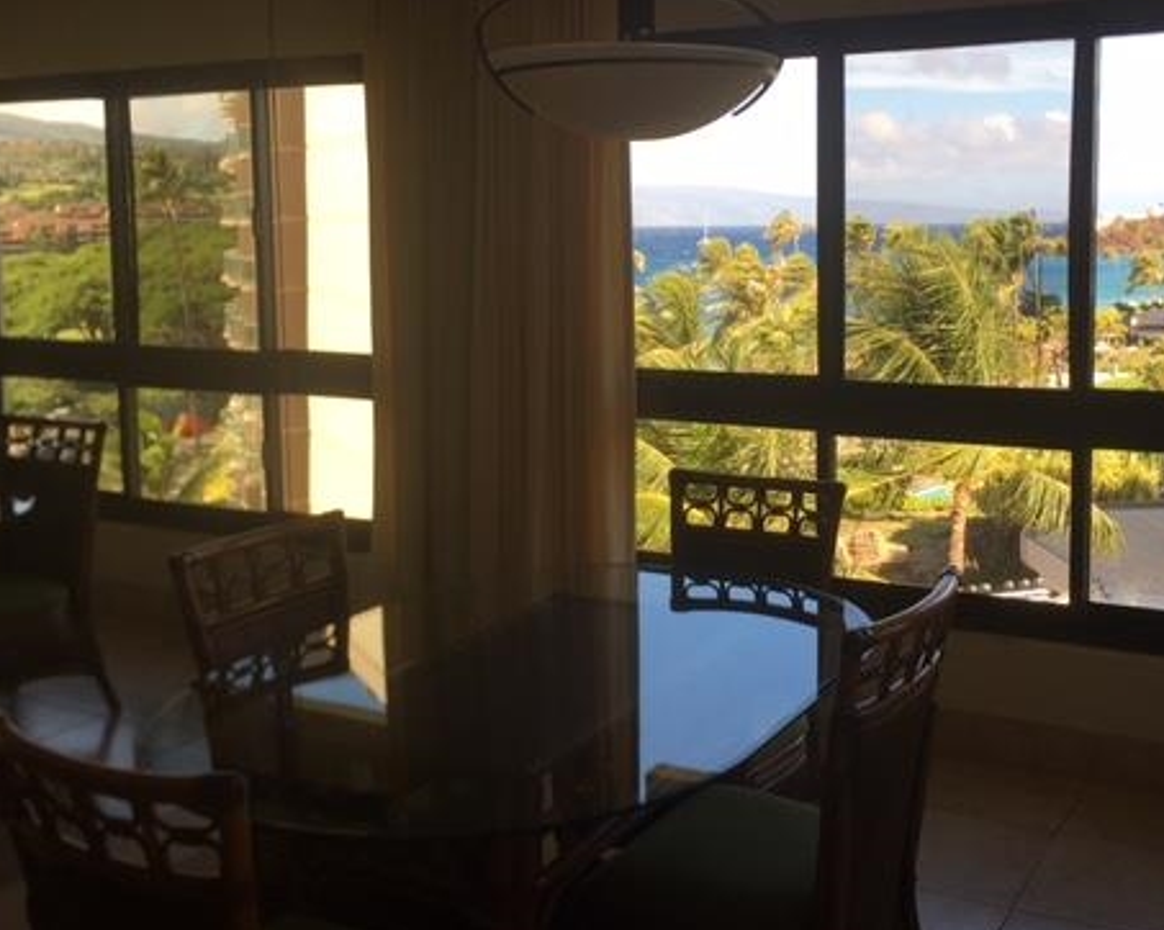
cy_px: 408
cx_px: 696
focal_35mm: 40
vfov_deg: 37.3
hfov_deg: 45.6
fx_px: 1377
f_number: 2.2
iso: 25
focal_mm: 4.15
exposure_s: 1/212
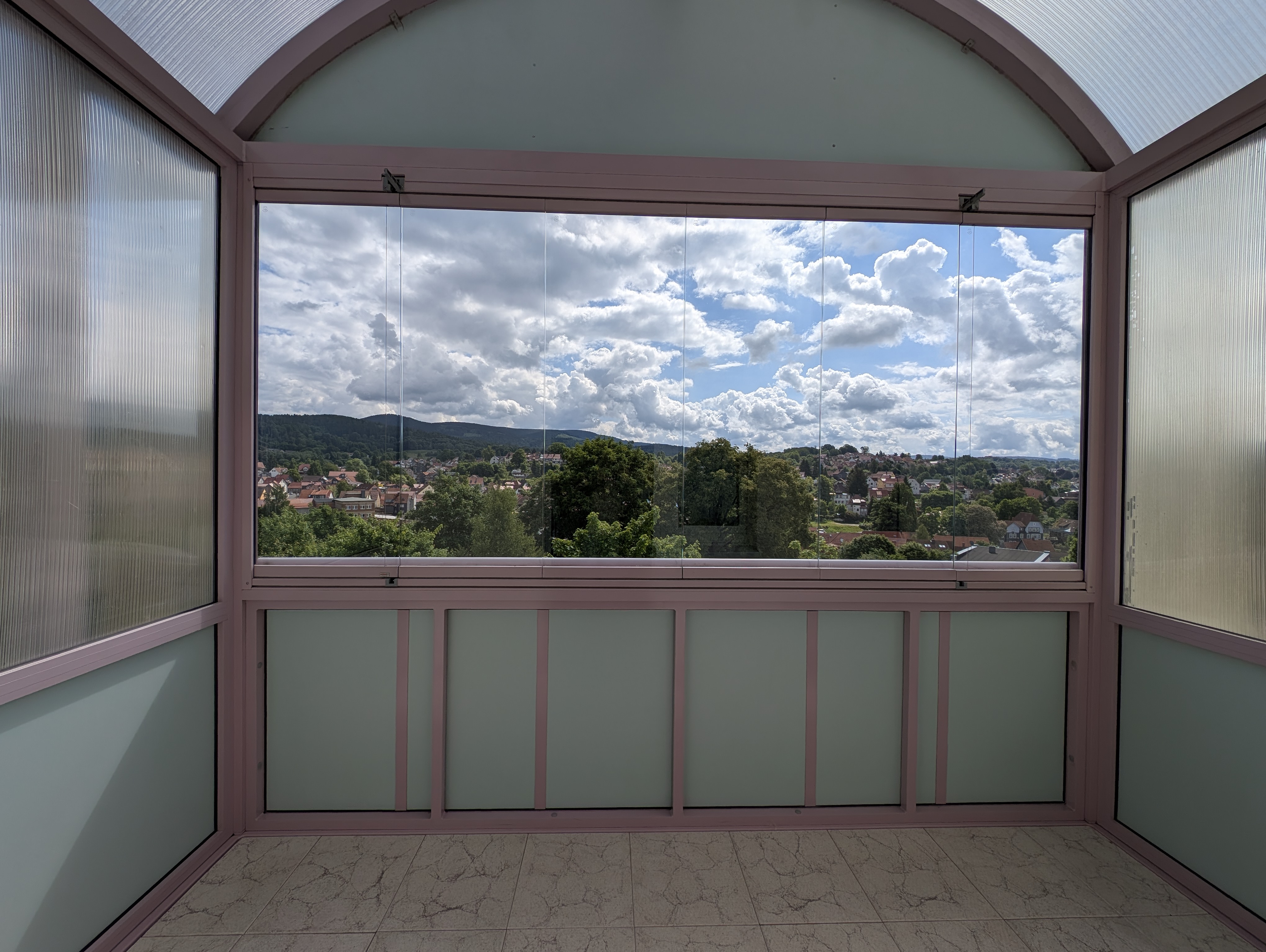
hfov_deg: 110.5
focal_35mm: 12
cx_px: 633
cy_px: 476
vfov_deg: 94.6
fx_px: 439
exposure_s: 1/4237
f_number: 1.95
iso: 40
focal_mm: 2.23
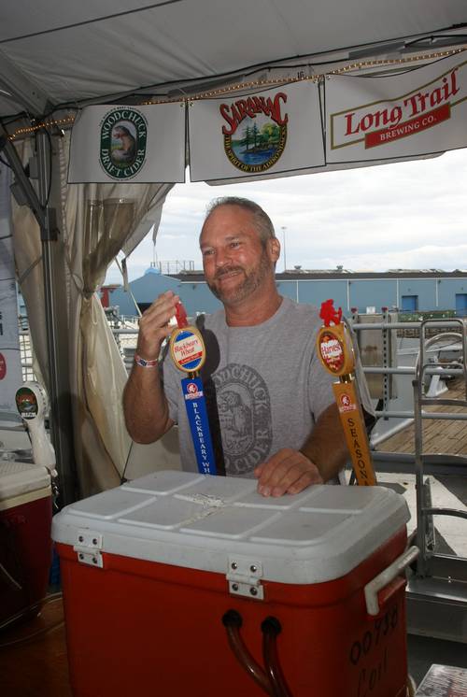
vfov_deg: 53.1
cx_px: 234
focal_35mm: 36
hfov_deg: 37.0
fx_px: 698
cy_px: 348
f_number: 8
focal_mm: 24
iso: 100
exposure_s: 1/100
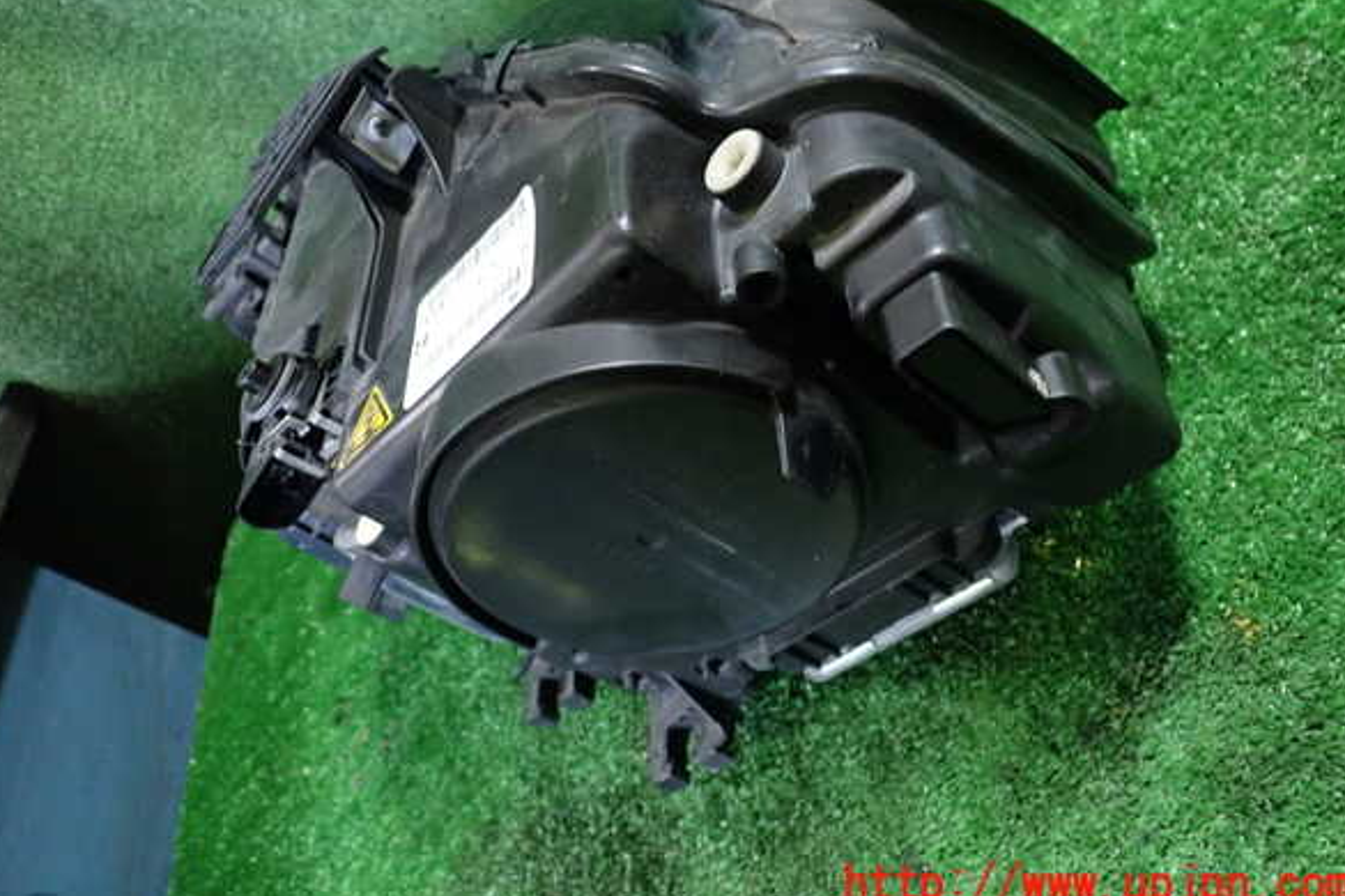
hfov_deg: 58.7
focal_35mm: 32
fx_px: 1195
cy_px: 397
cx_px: 674
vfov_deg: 41.1
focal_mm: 5.4
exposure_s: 1/30
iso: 400
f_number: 2.3
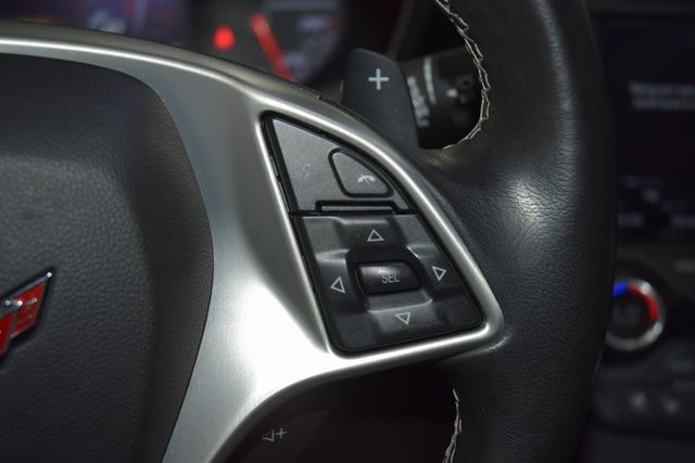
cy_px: 232
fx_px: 1159
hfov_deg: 33.4
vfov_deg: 22.6
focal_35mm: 60
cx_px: 348
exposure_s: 1/60
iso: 320
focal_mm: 40
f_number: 4.2
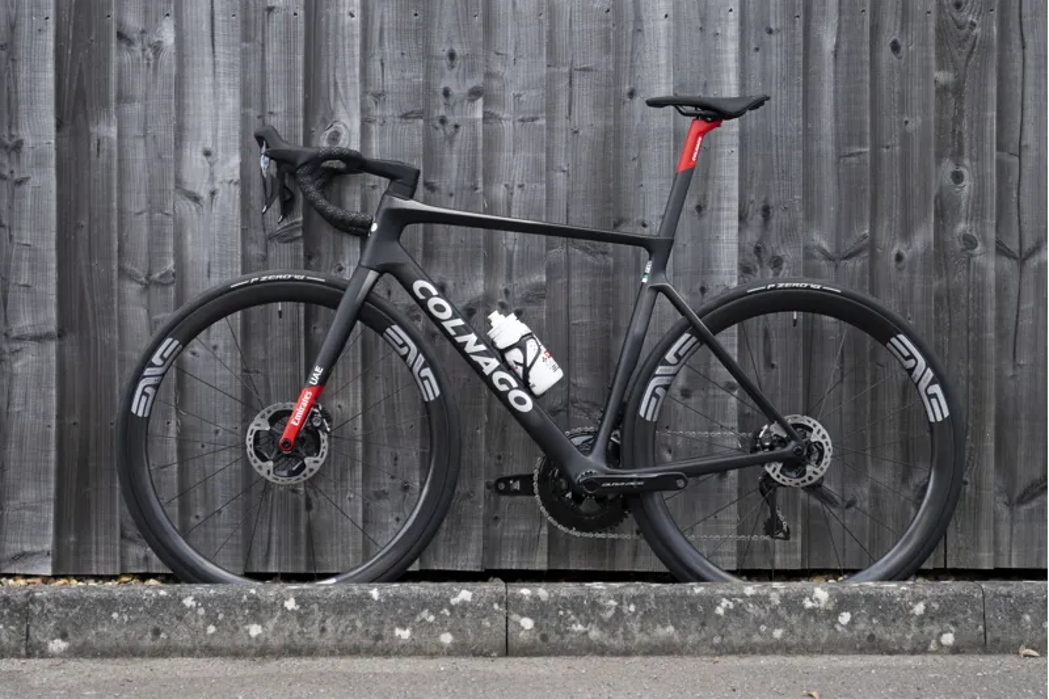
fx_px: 2651
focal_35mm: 91
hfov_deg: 22.4
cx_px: 524
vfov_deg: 15.0
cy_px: 350
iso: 200
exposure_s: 1/400
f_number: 2.8
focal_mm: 61
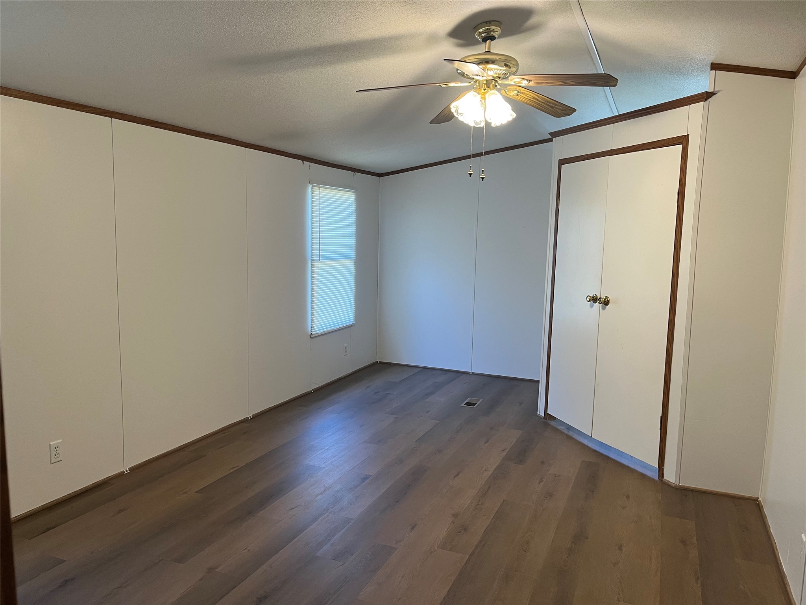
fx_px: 605
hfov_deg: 67.3
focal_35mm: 26
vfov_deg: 53.1
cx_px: 403
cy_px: 302
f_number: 1.6
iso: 80
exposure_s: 1/60
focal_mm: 5.1
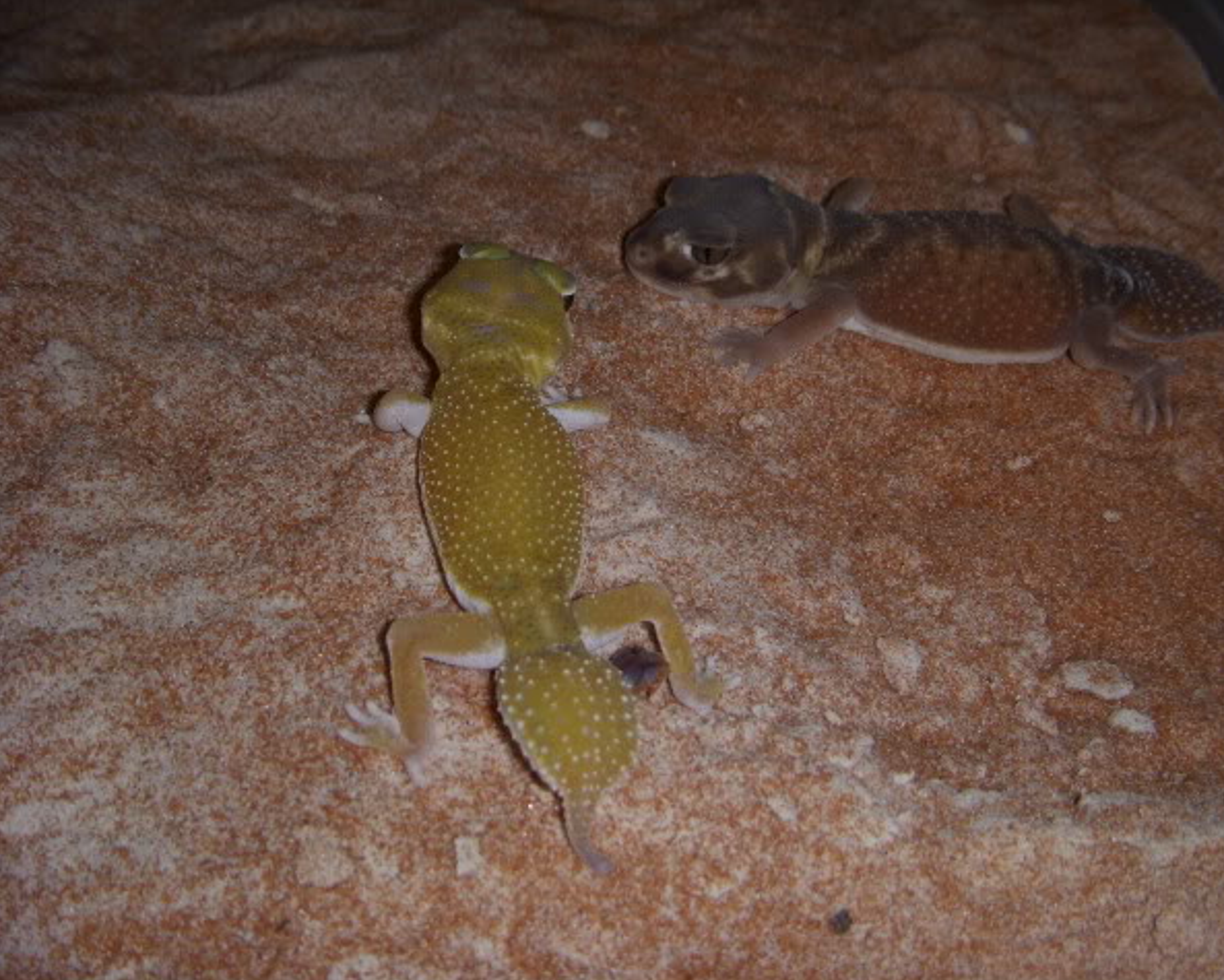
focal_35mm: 60
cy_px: 491
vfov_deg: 25.4
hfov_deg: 31.4
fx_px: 2175
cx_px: 656
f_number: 3.6
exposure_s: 1/30
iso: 100
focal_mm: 9.4
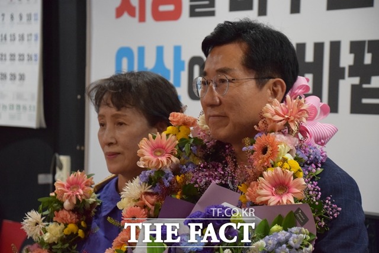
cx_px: 190
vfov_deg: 12.2
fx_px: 1185
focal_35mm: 112
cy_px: 126
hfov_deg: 18.2
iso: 3600
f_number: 5
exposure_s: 1/125
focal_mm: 75
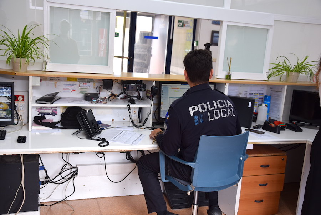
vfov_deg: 35.6
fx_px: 335
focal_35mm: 38
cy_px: 108
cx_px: 160
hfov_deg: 51.2
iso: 400
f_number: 4.5
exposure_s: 1/100
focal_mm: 25
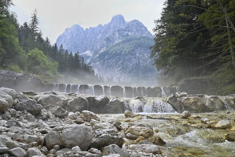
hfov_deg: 59.5
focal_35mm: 32
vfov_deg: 41.7
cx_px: 118
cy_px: 78
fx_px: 206
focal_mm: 21
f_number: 13
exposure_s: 1/125
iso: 320
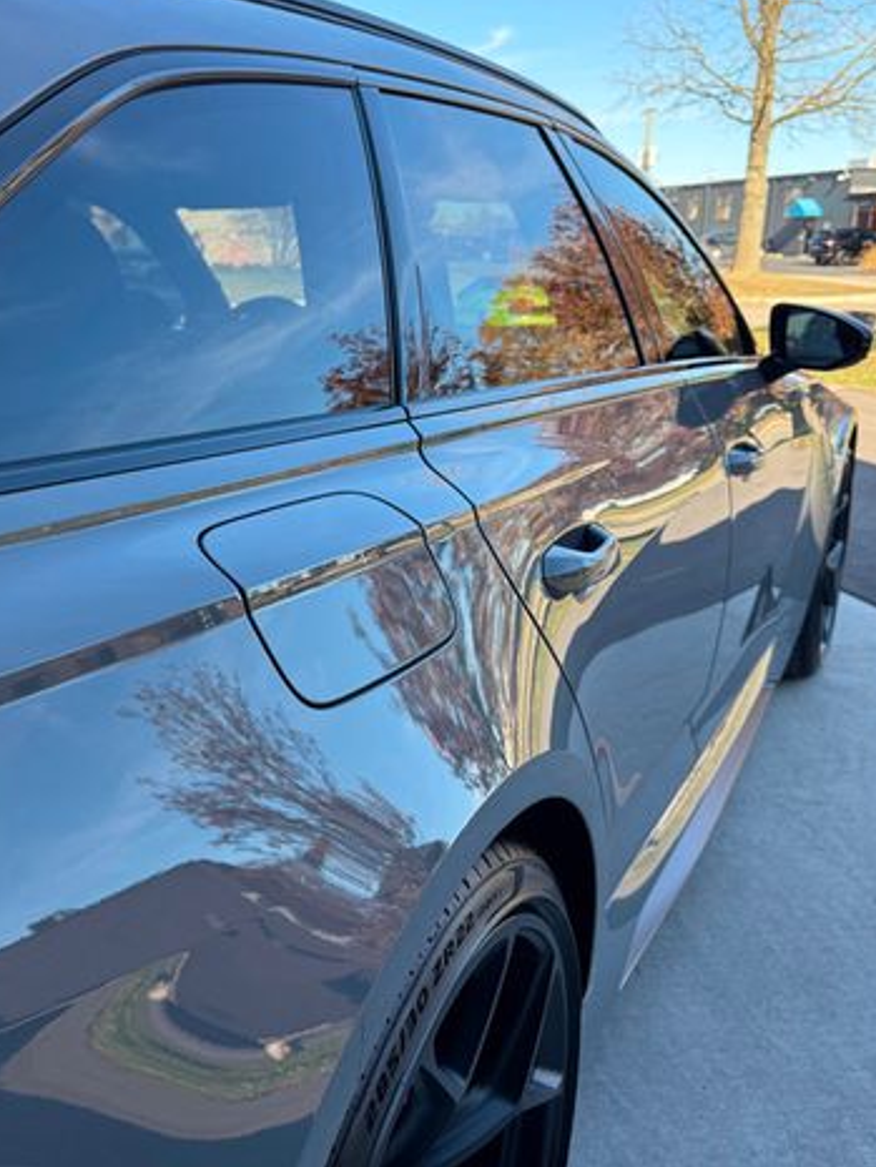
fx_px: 1113
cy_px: 567
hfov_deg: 42.1
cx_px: 261
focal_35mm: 33
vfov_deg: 55.3
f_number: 1.78
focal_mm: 6.76
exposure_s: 1/955
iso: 100
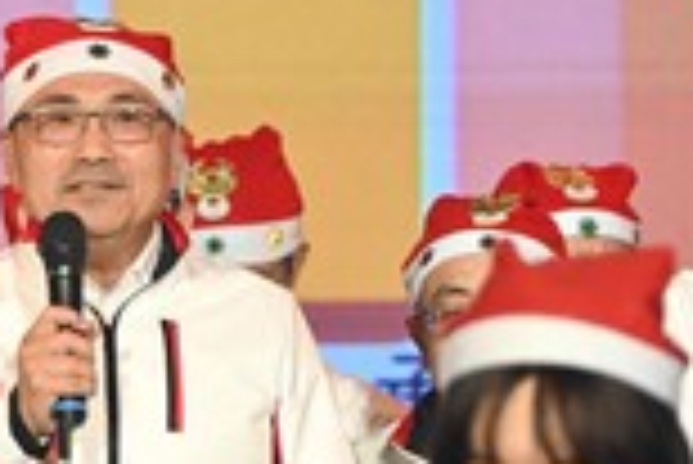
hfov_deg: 2.6
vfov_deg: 1.8
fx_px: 15048
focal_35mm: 781
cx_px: 112
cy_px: 255
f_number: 8
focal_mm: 300
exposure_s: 1/125
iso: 1400
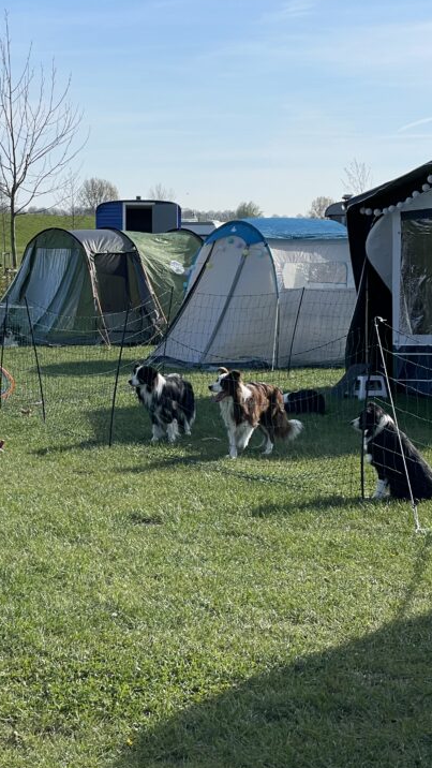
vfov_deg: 26.2
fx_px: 1649
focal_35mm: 81
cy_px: 402
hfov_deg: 14.9
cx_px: 132
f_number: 2
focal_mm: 6
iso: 25
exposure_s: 1/1776
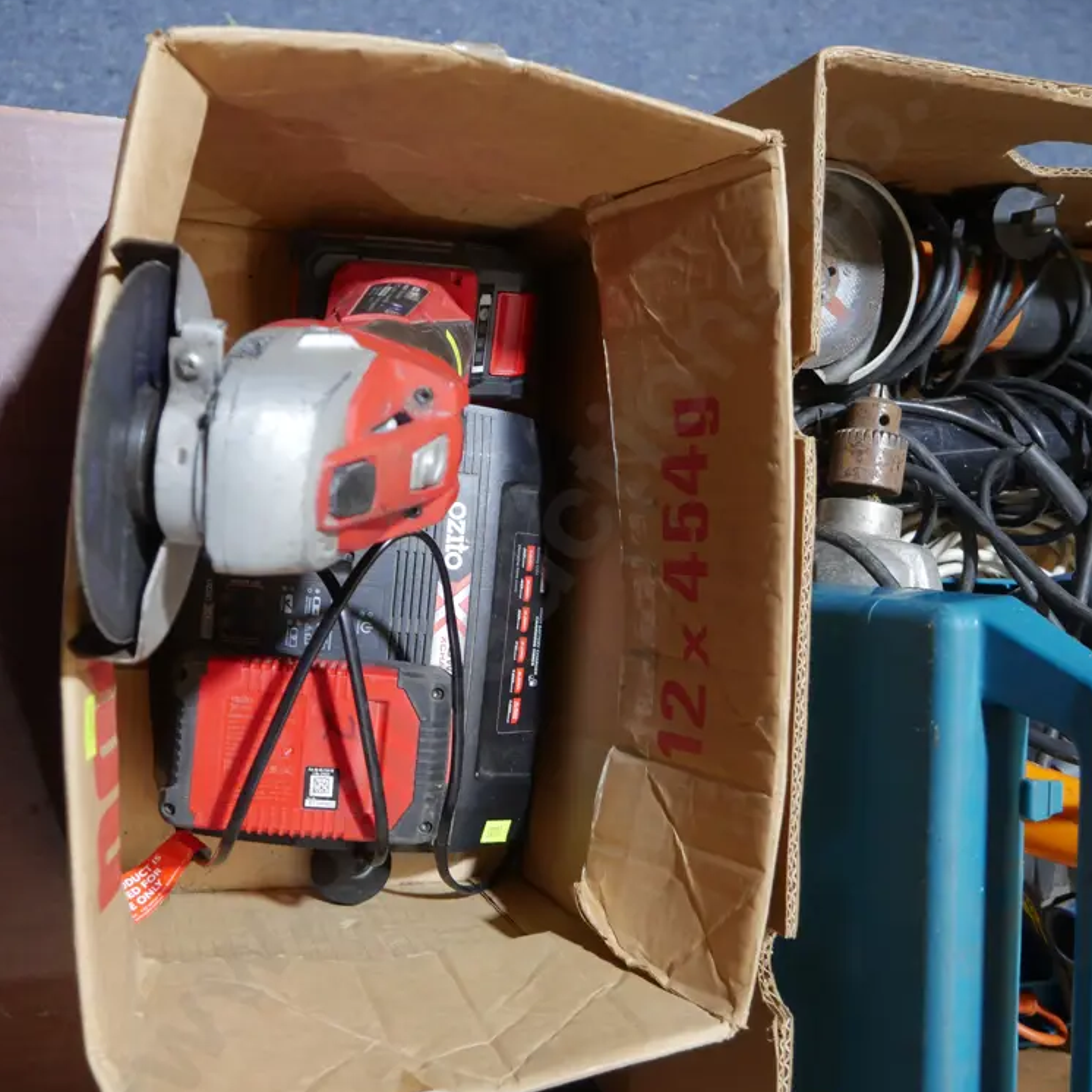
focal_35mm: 34
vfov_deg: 48.4
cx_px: 539
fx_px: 1213
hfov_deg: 48.4
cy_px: 572
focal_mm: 14
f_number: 3.5
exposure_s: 1/60
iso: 500
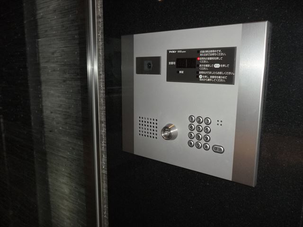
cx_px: 152
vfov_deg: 49.7
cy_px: 114
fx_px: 245
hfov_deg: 63.4
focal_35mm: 28
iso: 400
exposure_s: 1/60
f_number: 3.1
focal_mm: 5
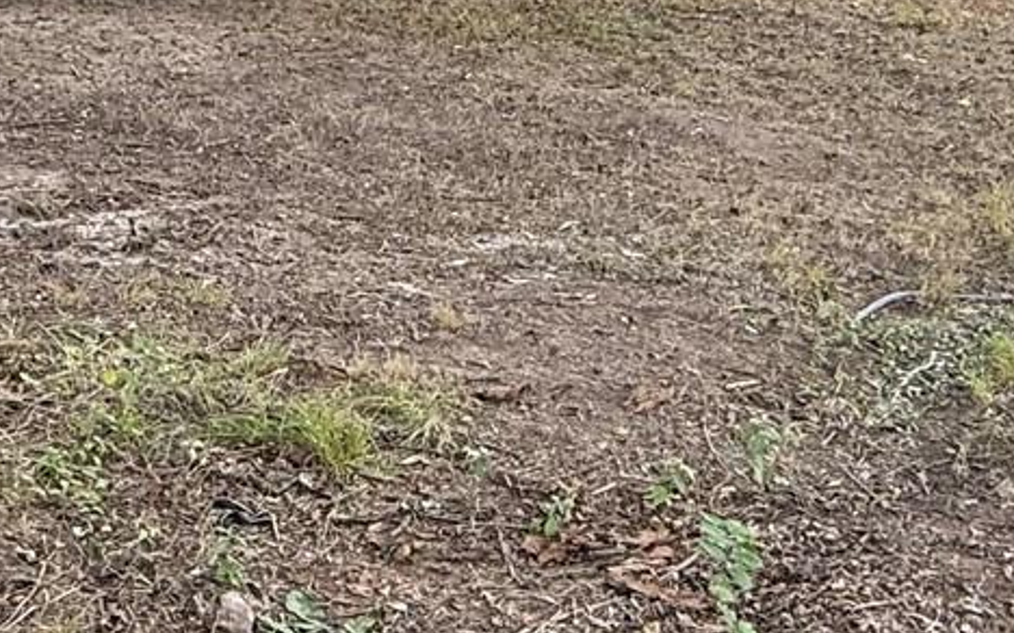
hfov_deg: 31.1
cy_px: 95
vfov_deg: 19.7
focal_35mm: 65
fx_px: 1795
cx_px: 277
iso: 64
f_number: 2.2
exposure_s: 1/133
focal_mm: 2.22
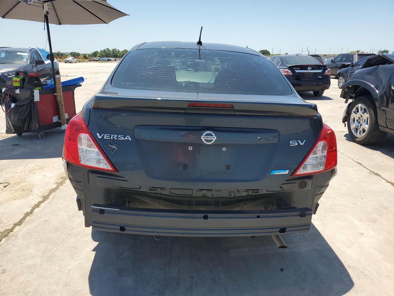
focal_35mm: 26
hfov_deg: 67.3
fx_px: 296
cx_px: 197
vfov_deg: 53.1
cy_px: 148
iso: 50
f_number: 1.5
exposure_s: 1/2500
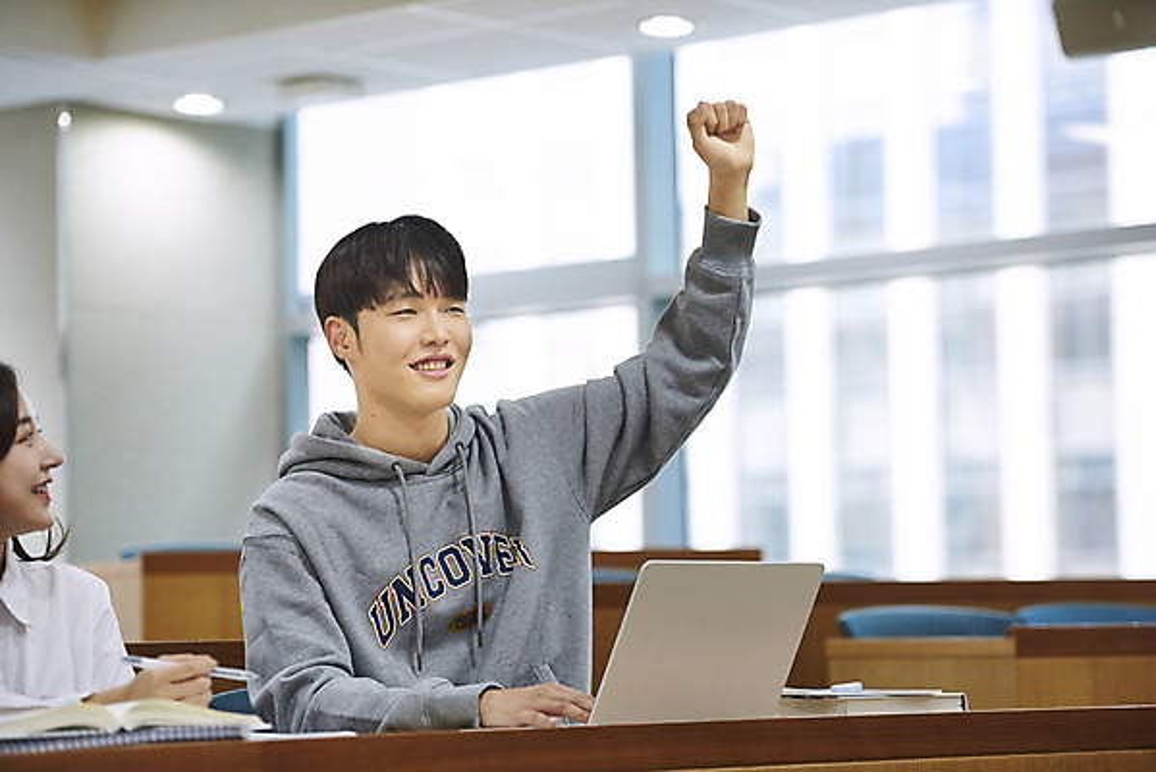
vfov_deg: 13.1
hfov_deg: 19.4
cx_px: 578
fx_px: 3373
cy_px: 386
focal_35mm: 105
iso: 1000
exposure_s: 1/320
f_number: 2.8
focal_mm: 105
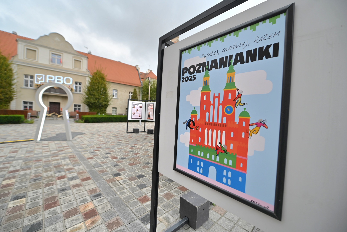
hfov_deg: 104.3
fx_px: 135
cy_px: 116
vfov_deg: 81.2
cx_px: 174
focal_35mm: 14
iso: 100
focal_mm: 14
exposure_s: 1/400
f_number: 3.2
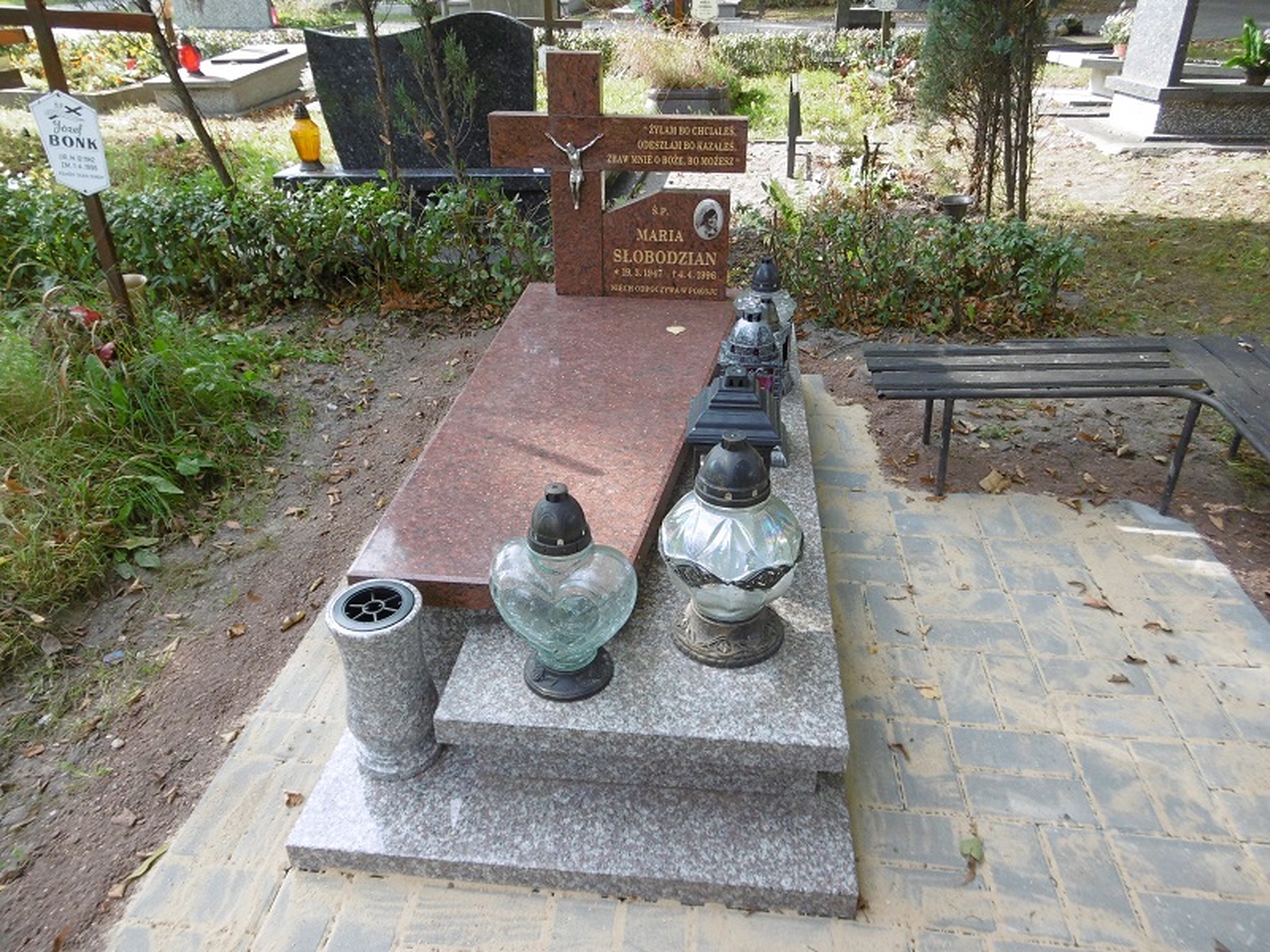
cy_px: 476
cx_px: 635
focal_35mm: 24
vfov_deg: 56.8
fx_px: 881
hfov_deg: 71.6
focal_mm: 4.3
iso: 100
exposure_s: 1/200
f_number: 3.1
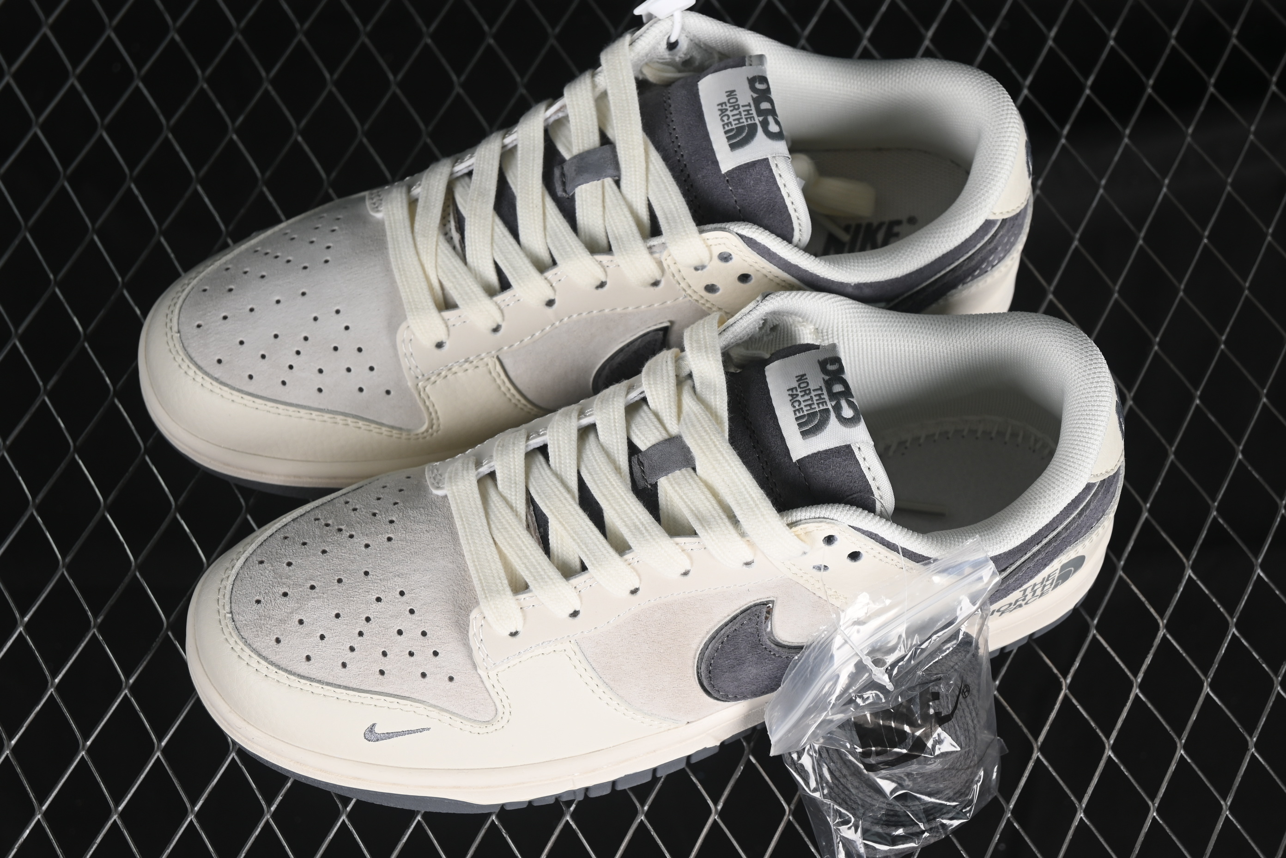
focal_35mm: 75
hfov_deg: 27.0
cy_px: 429
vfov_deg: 18.2
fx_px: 2679
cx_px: 643
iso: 160
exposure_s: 1/80
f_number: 7.1
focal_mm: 50
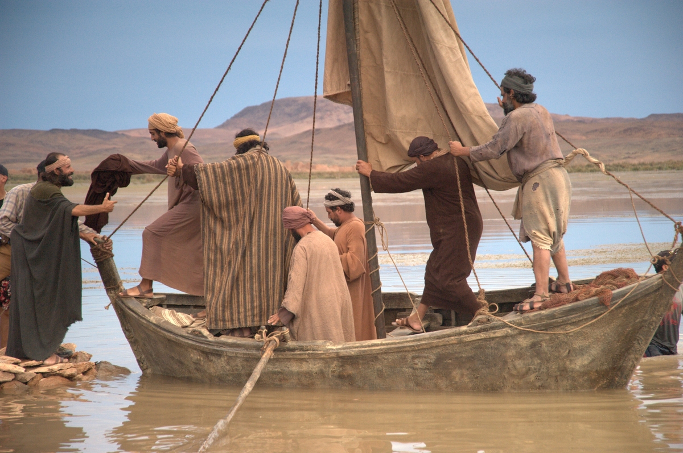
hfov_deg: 20.0
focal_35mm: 102
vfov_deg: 13.4
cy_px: 226
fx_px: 1933
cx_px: 342
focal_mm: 102
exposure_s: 1/200
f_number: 5.6
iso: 560
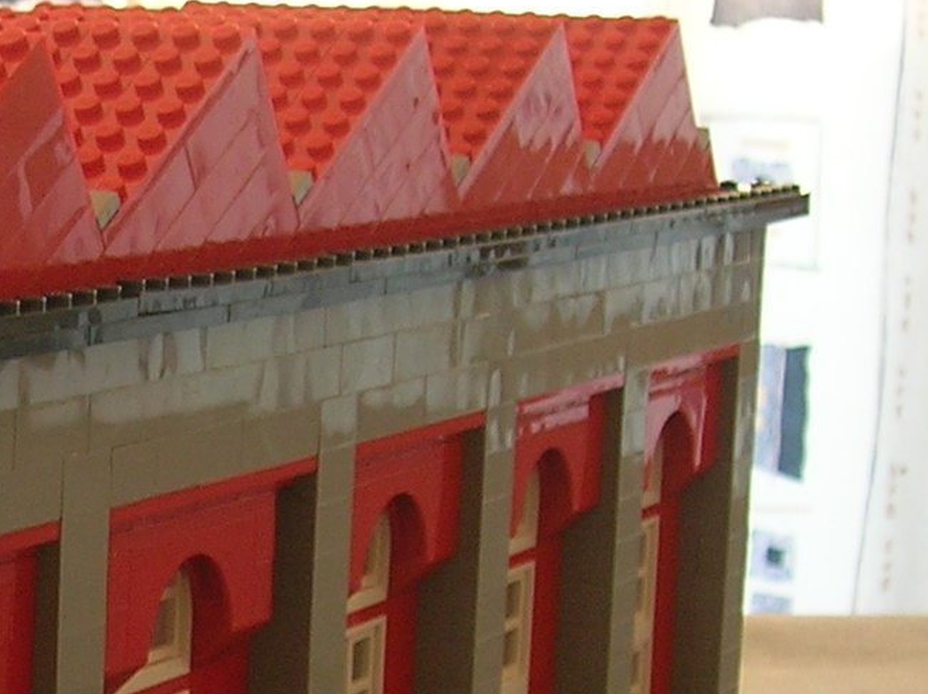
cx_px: -89
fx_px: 3374
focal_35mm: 126
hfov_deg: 15.3
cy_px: 676
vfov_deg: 11.6
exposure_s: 1/32.5
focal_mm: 6
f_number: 2.9
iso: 50
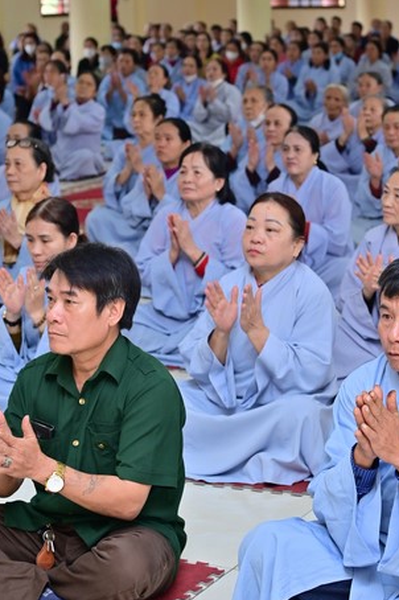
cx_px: 259
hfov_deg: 14.7
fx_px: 1548
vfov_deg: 21.9
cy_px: 270
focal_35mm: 93
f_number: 5
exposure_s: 1/200
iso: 1250
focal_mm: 65
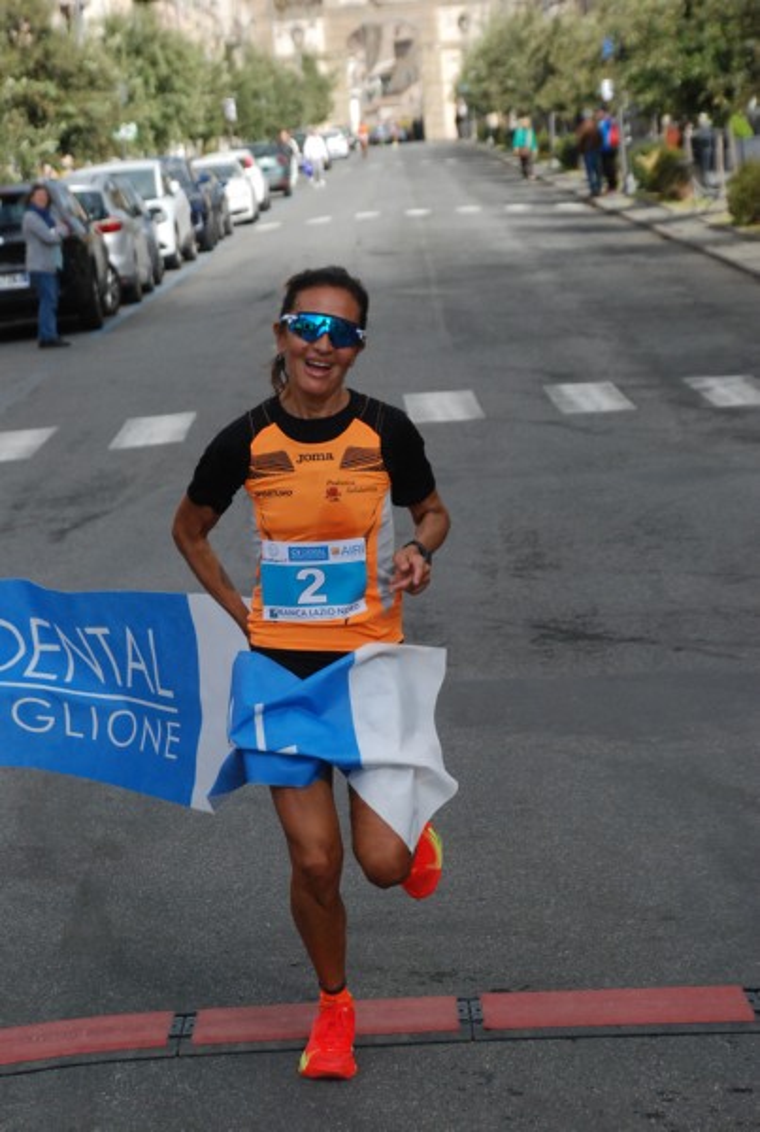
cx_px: 380
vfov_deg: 19.4
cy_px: 566
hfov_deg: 13.1
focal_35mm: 105
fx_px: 3308
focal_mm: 70
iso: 1000
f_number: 6.3
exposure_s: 1/1600
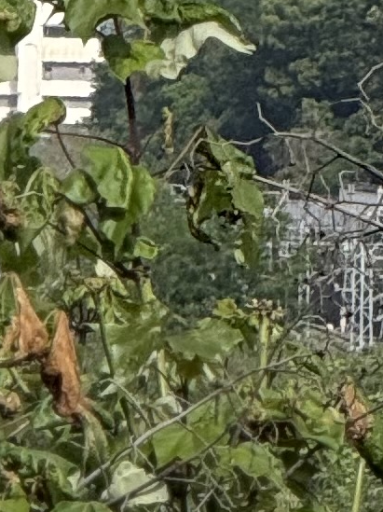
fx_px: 13027
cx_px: 982
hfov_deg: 1.7
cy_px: -538
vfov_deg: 2.2
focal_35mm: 882
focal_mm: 15.66
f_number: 2.8
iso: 50
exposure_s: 1/2146
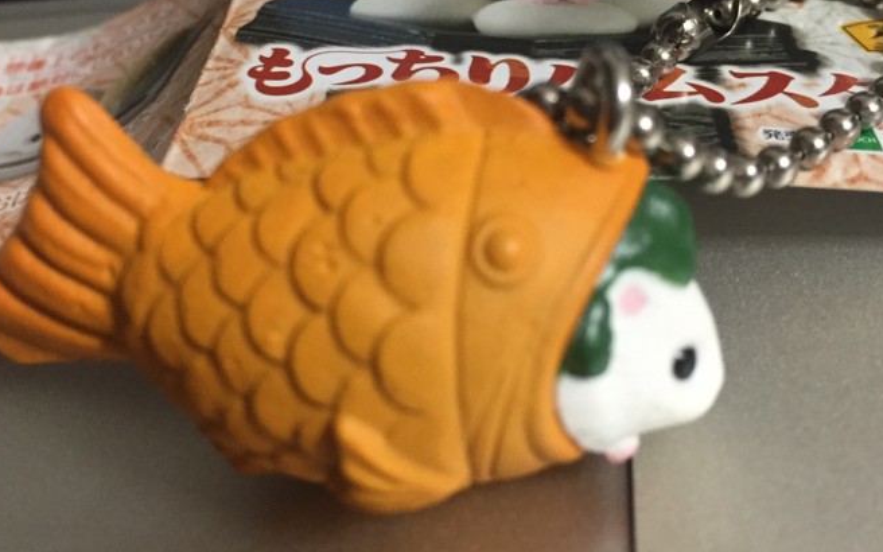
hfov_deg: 41.8
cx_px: 437
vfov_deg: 26.6
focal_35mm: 48
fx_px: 1155
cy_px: 144
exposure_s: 1/24
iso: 250
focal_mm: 4.15
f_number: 2.2
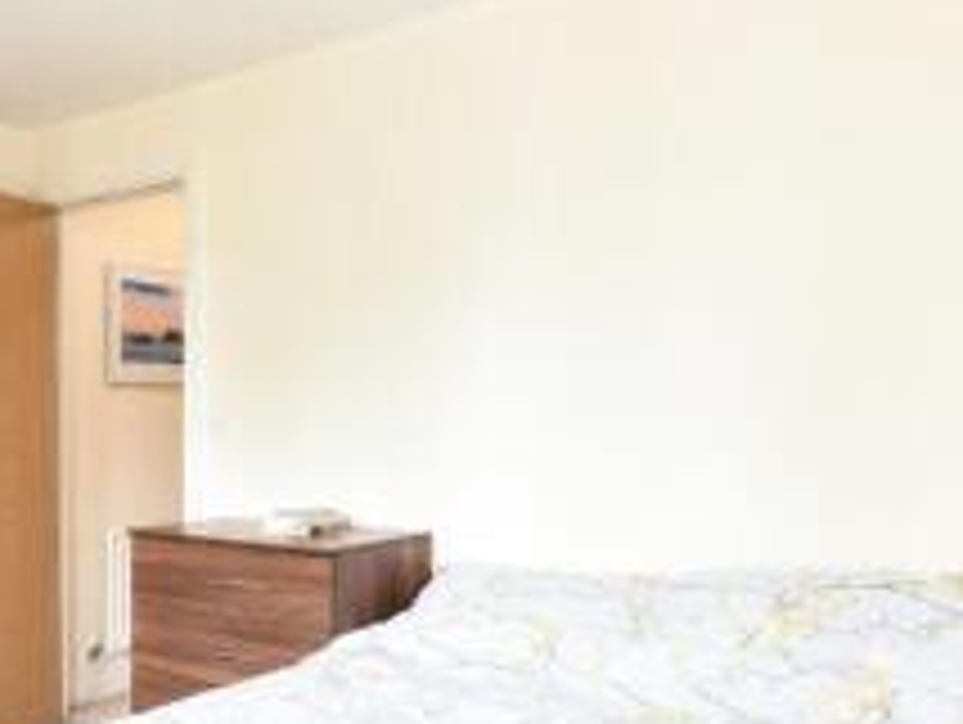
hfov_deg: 56.3
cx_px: 378
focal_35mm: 32
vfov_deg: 43.6
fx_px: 891
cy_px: 483
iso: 200
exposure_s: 1/3
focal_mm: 10
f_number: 9
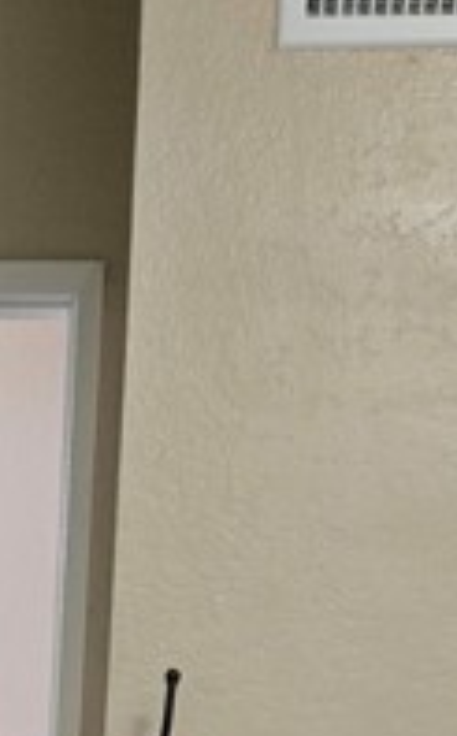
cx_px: -4
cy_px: 1030
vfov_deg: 22.5
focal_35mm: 79
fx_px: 1581
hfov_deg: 16.1
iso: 500
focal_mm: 5.4
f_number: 1.8
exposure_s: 1/120
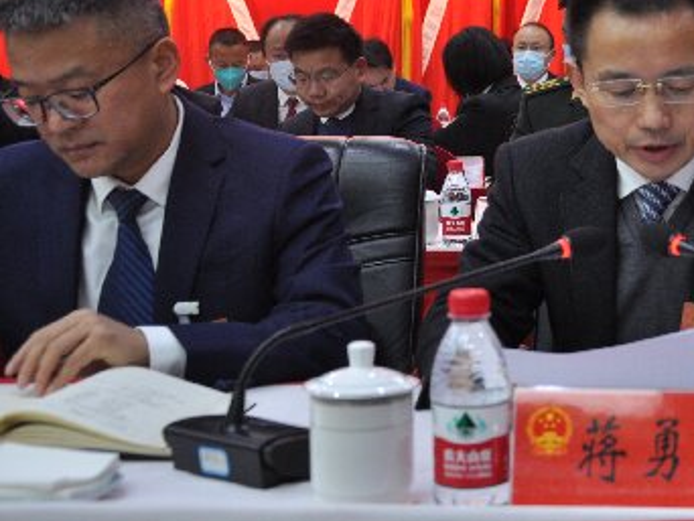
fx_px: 1424
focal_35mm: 71
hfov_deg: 26.6
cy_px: 144
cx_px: 610
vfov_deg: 20.6
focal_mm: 28
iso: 500
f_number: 4
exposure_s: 1/45
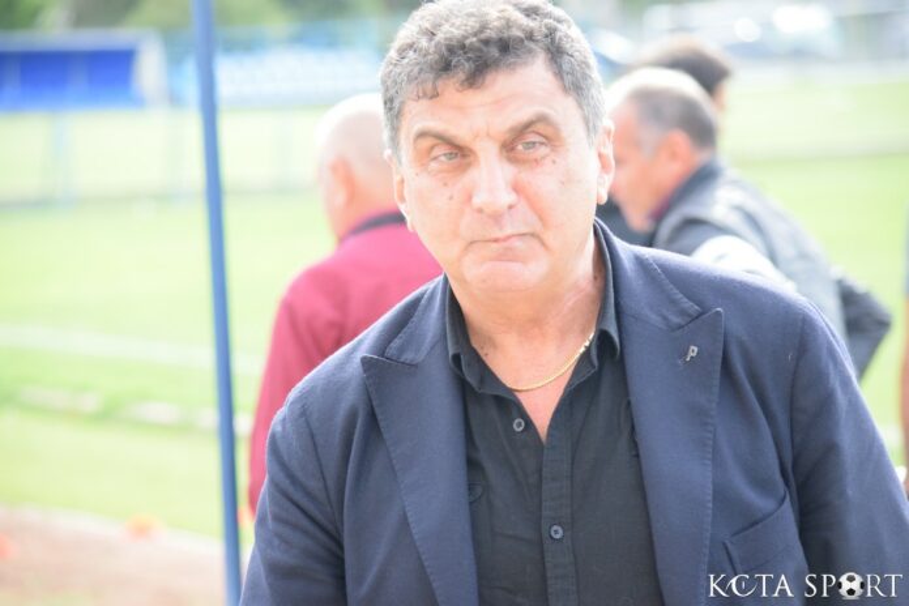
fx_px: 4393
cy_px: 303
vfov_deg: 7.9
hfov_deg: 11.8
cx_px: 454
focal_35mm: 174
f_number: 5.6
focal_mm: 116
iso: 1600
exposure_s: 1/800
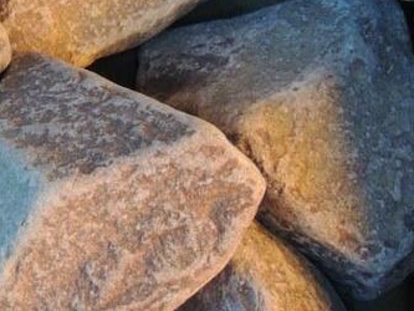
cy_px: 87
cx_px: -82
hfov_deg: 9.6
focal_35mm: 204
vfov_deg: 7.3
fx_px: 2441
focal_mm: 15.1
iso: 720
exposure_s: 1/25
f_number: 4
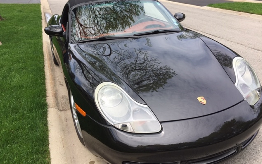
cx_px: 132
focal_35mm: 31
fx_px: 221
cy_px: 76
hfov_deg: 61.2
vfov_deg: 40.6
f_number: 2.2
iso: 32
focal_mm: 4.15
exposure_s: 1/989
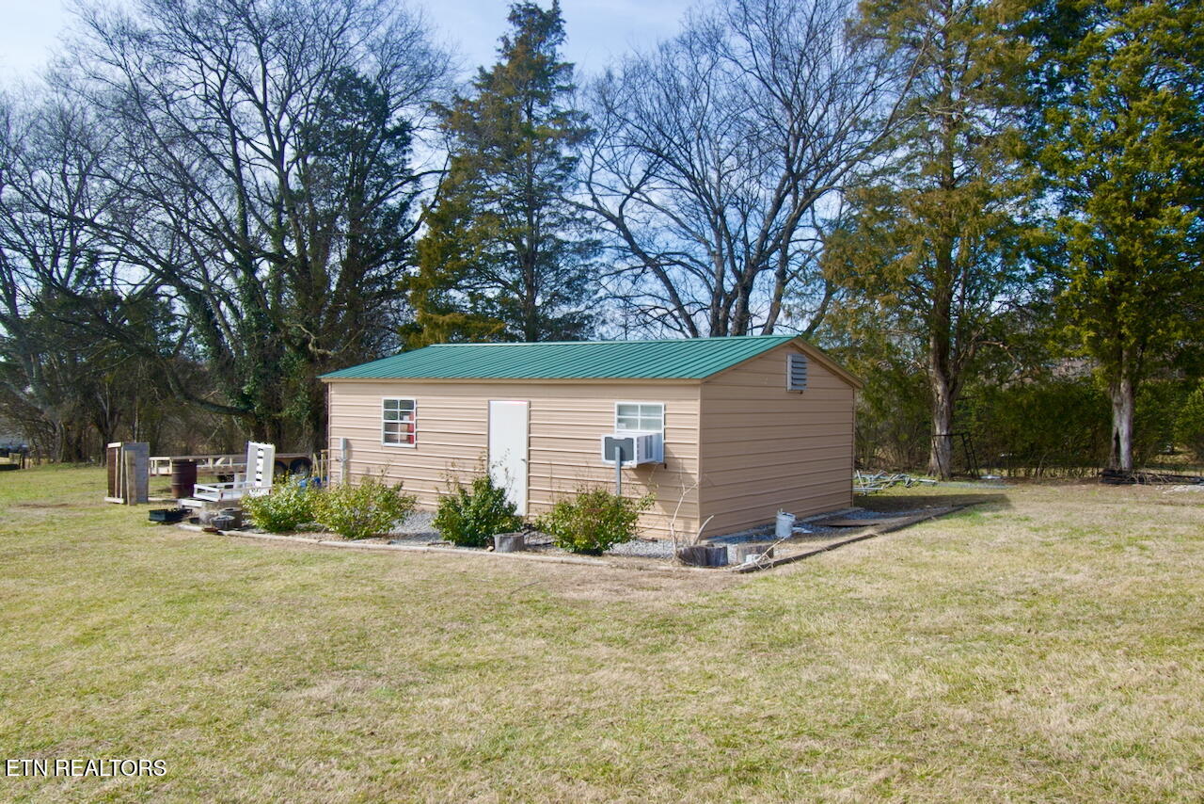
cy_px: 402
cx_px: 602
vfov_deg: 43.6
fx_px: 1003
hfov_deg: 61.9
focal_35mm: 30
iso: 200
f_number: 9
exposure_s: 1/320
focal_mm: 20
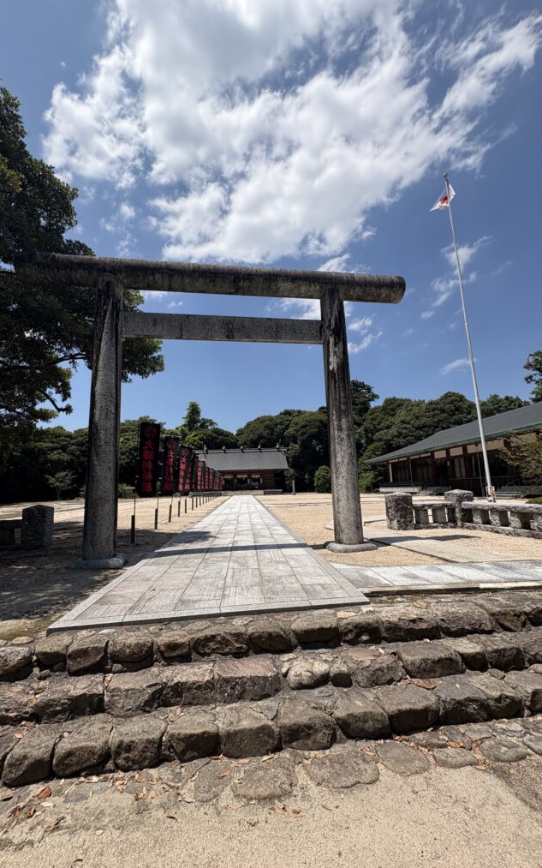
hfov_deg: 74.6
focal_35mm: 15
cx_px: 248
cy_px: 438
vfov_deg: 101.5
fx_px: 355
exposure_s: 1/2494
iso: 40
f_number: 2.2
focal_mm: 2.22
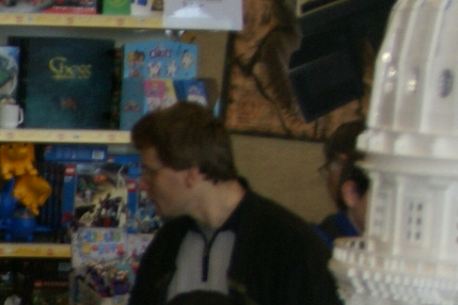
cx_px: -553
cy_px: 468
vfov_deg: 7.2
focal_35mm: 188
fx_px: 2392
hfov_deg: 9.9
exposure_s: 1/80
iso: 320
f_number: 4
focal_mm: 28
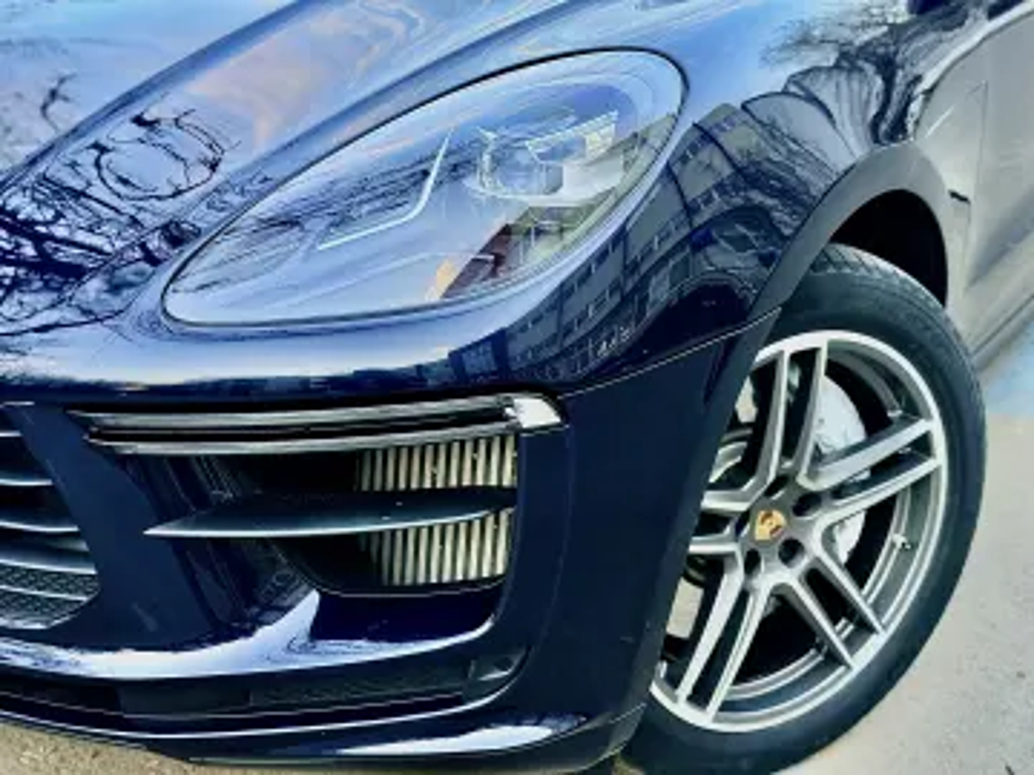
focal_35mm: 48
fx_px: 1434
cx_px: 517
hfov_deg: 39.7
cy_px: 388
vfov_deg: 30.3
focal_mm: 6.76
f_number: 1.78
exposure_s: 1/62
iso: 125
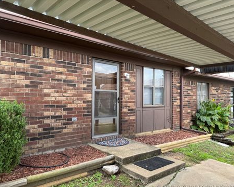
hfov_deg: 66.0
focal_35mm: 26
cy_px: 96
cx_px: 110
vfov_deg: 54.9
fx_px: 180
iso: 80
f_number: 1.78
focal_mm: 6.76
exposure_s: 1/296
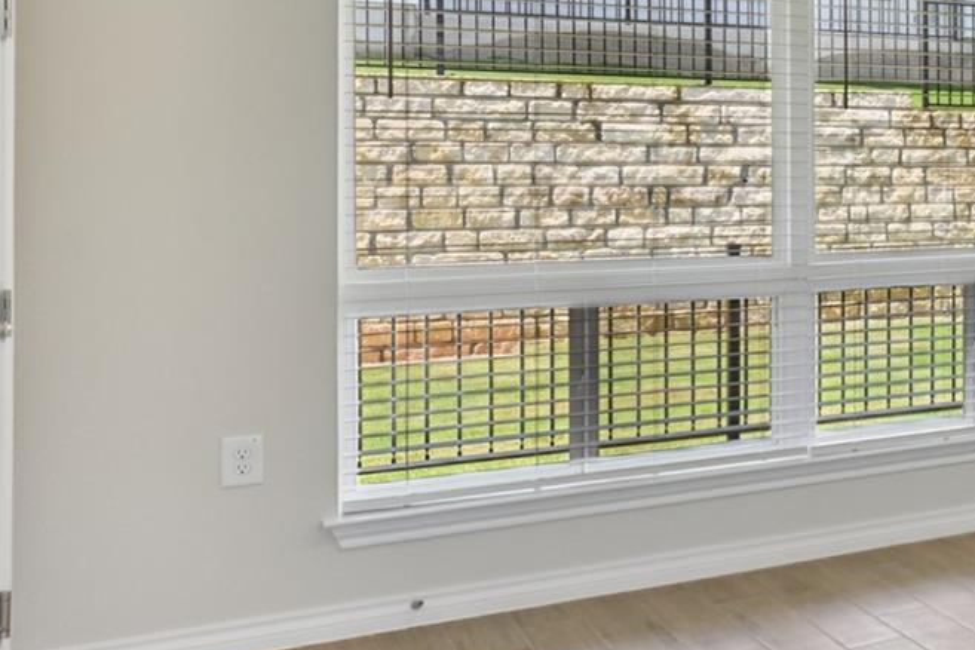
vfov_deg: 25.3
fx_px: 1435
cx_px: 1389
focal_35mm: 53
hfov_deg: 28.0
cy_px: 180
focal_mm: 17
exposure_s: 1/13
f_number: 8
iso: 100
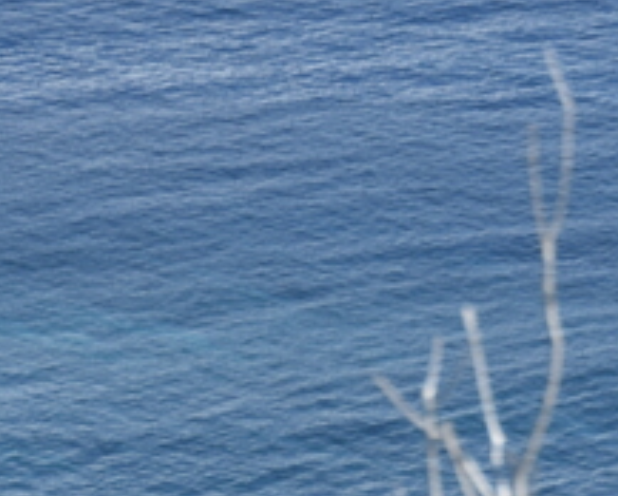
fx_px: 15176
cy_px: 941
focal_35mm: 829
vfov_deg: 1.9
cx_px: 273
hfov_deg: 2.3
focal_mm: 150
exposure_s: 1/320
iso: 100
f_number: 6.3
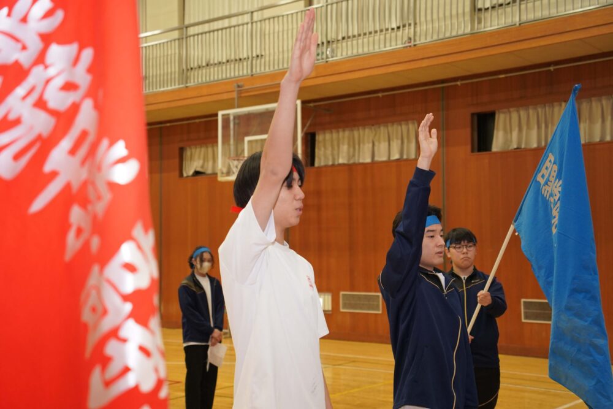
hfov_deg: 41.9
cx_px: 306
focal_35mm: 47
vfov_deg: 28.7
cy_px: 204
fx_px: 800
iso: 2000
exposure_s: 1/160
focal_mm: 47
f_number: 4
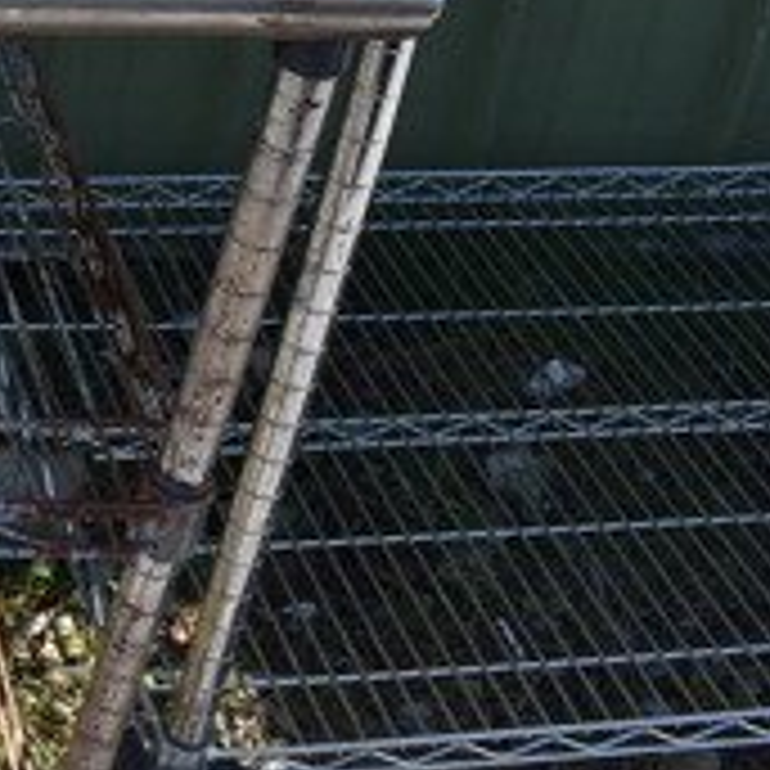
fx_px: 2064
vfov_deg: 21.0
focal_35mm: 82
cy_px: 221
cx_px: -576
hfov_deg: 17.5
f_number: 7.1
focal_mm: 18
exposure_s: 1/320
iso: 200
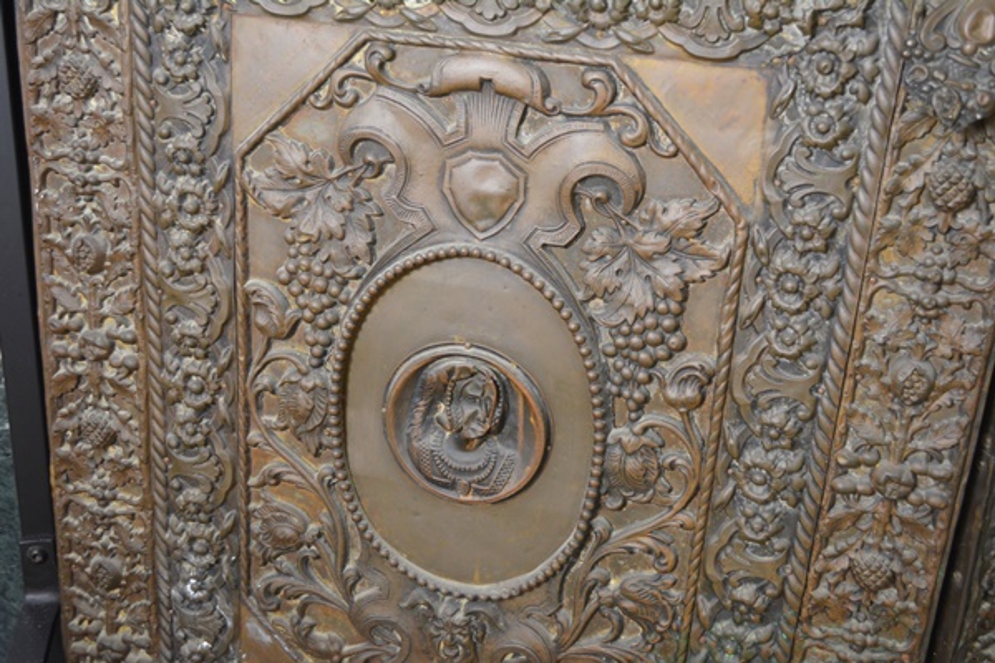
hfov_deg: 41.1
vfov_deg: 28.1
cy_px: 332
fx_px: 1327
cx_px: 498
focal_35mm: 48
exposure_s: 1/30
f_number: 4.8
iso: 1000
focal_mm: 32
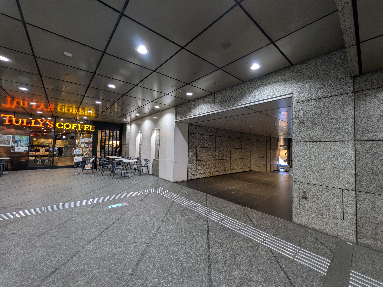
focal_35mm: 14
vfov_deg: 85.7
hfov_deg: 102.1
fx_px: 155
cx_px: 192
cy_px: 144
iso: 112
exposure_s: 1/33.3
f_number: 2.2
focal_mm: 1.83
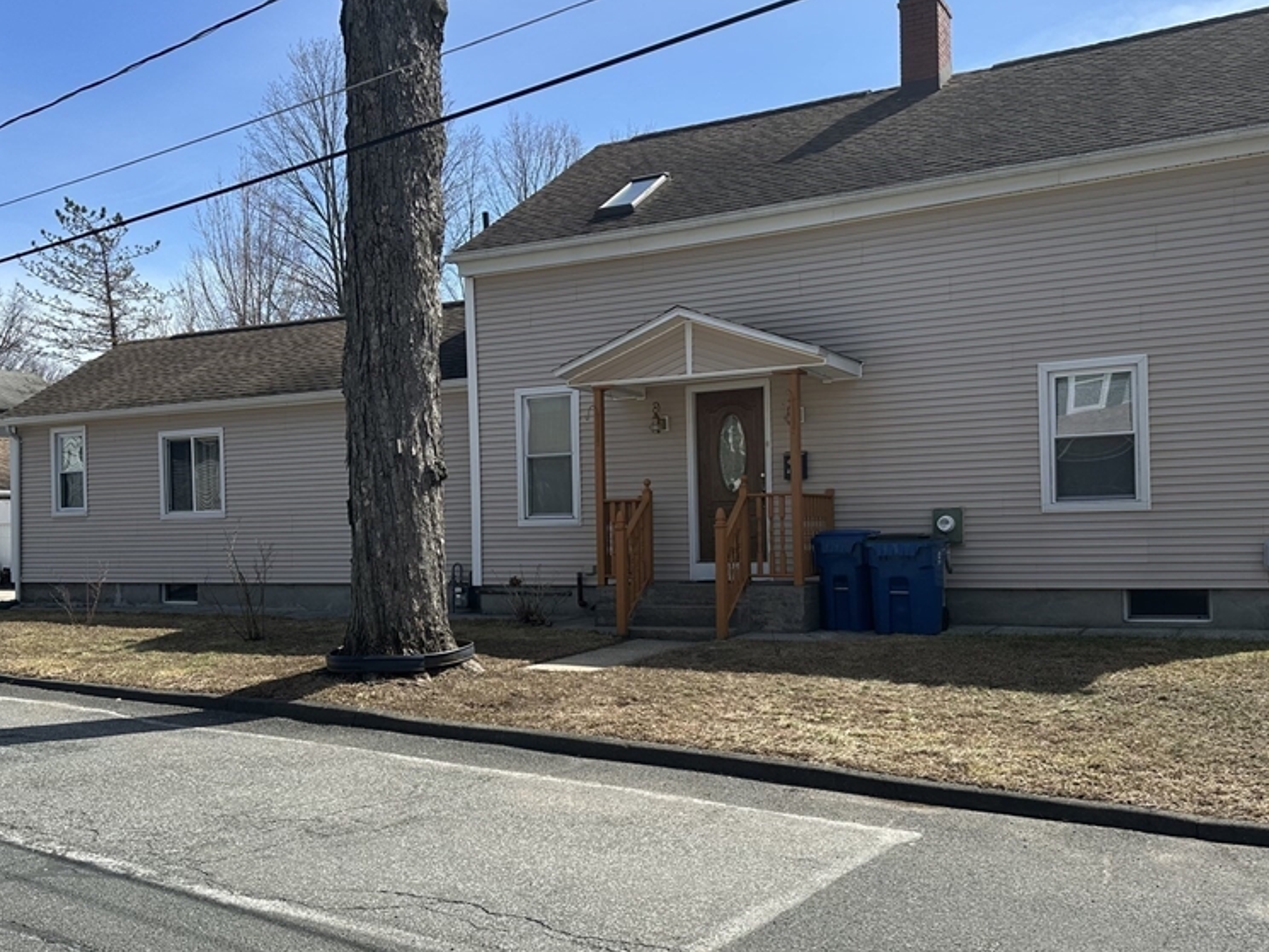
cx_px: 613
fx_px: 1210
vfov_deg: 42.9
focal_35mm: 33
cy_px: 540
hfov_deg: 55.3
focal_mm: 6.86
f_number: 1.78
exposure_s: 1/3247
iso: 80
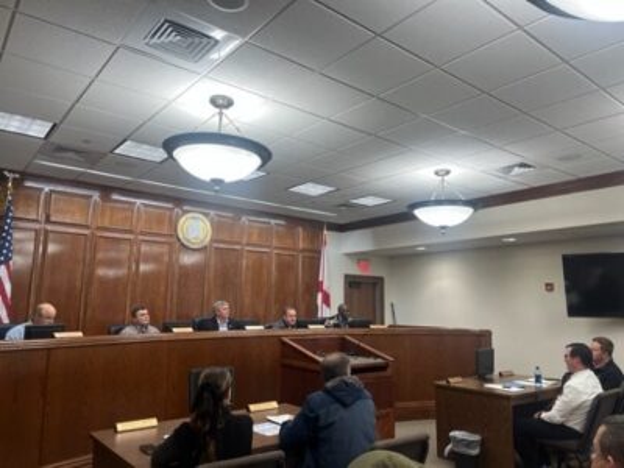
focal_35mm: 26
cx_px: 312
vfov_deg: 53.1
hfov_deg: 67.3
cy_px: 234
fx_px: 469
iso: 50
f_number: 1.6
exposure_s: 1/120
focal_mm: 5.1
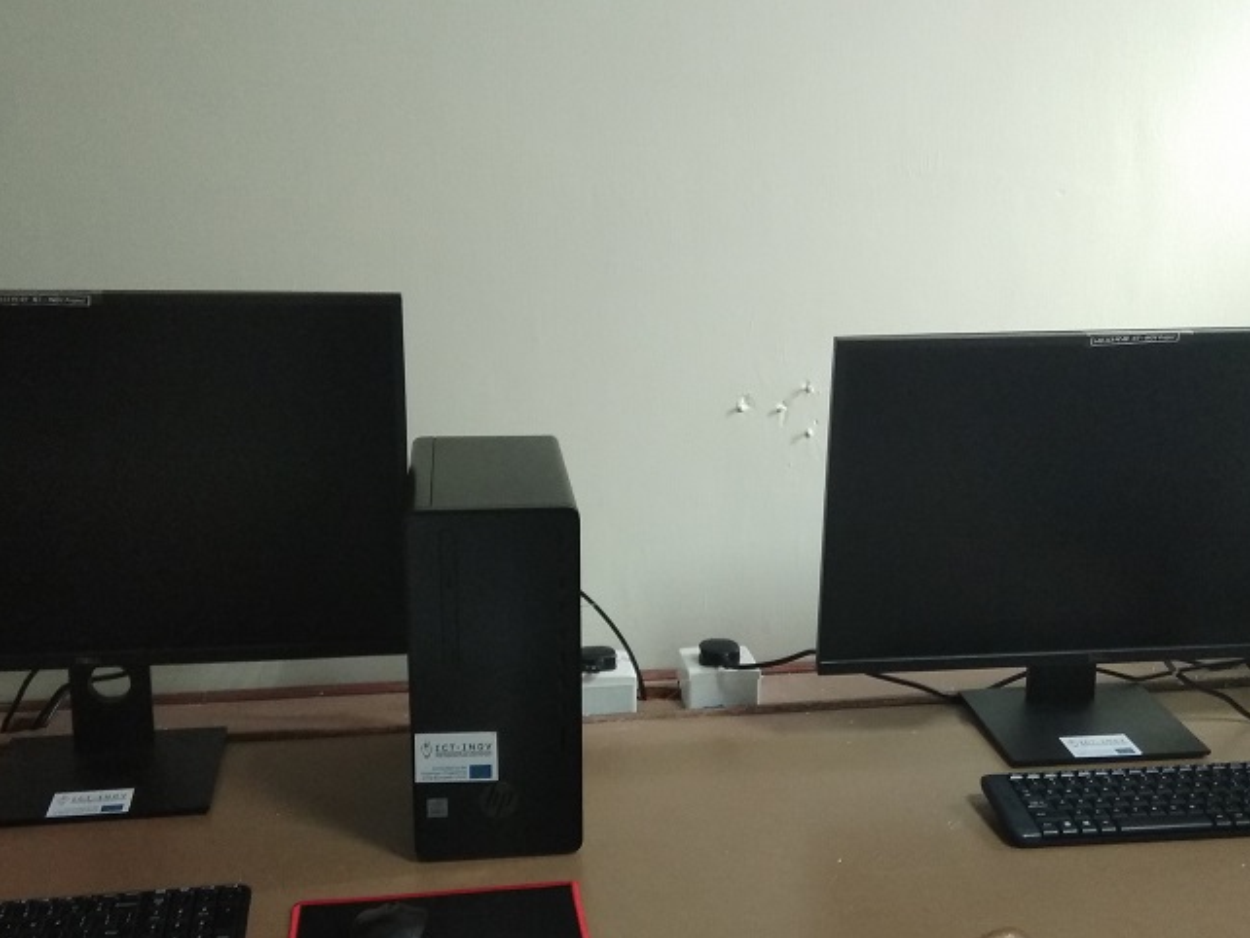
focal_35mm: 34
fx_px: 1228
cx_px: 666
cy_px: 551
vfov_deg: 41.7
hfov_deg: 53.9
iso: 500
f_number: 2
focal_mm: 3.57
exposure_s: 1/25
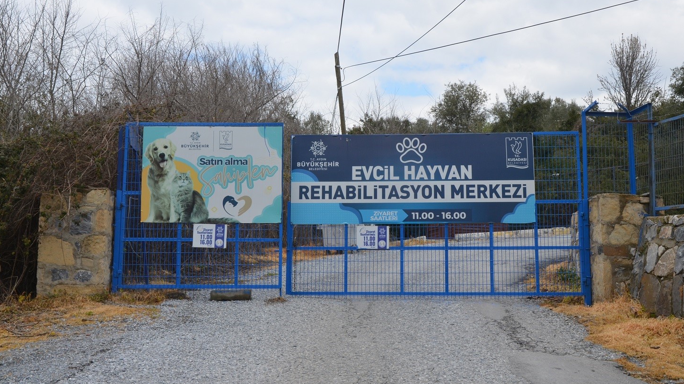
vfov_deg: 25.6
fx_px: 844
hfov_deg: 44.1
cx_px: 338
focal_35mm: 47
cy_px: 159
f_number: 10
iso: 400
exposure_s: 1/400
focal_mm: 29
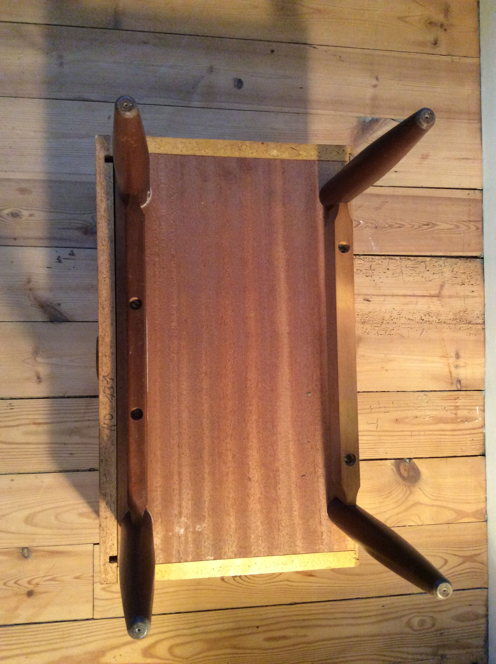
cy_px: 332
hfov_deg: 44.1
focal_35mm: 32
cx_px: 248
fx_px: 613
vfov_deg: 56.9
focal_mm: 3.3
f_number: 2.4
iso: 200
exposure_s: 1/25
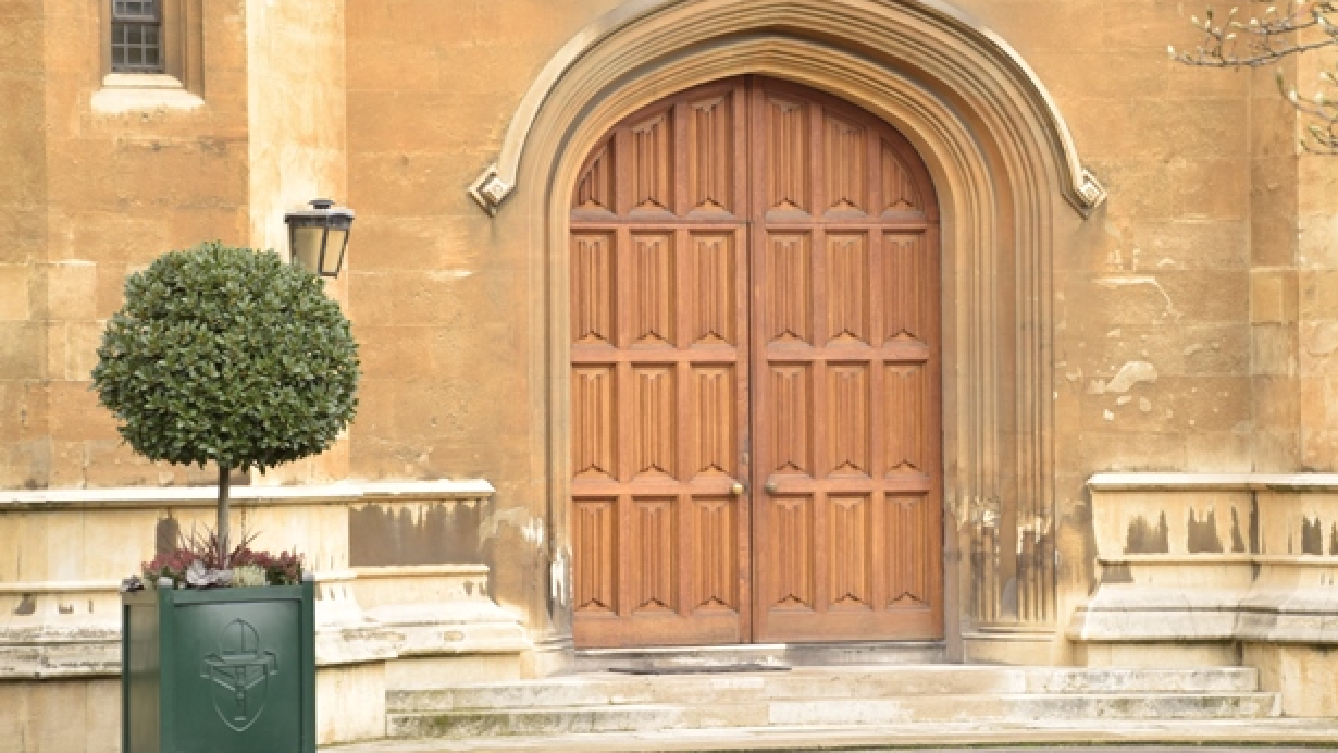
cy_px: 266
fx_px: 6195
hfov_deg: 12.3
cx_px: 757
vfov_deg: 7.0
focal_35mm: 175
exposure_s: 1/50
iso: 200
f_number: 6.3
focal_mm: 95
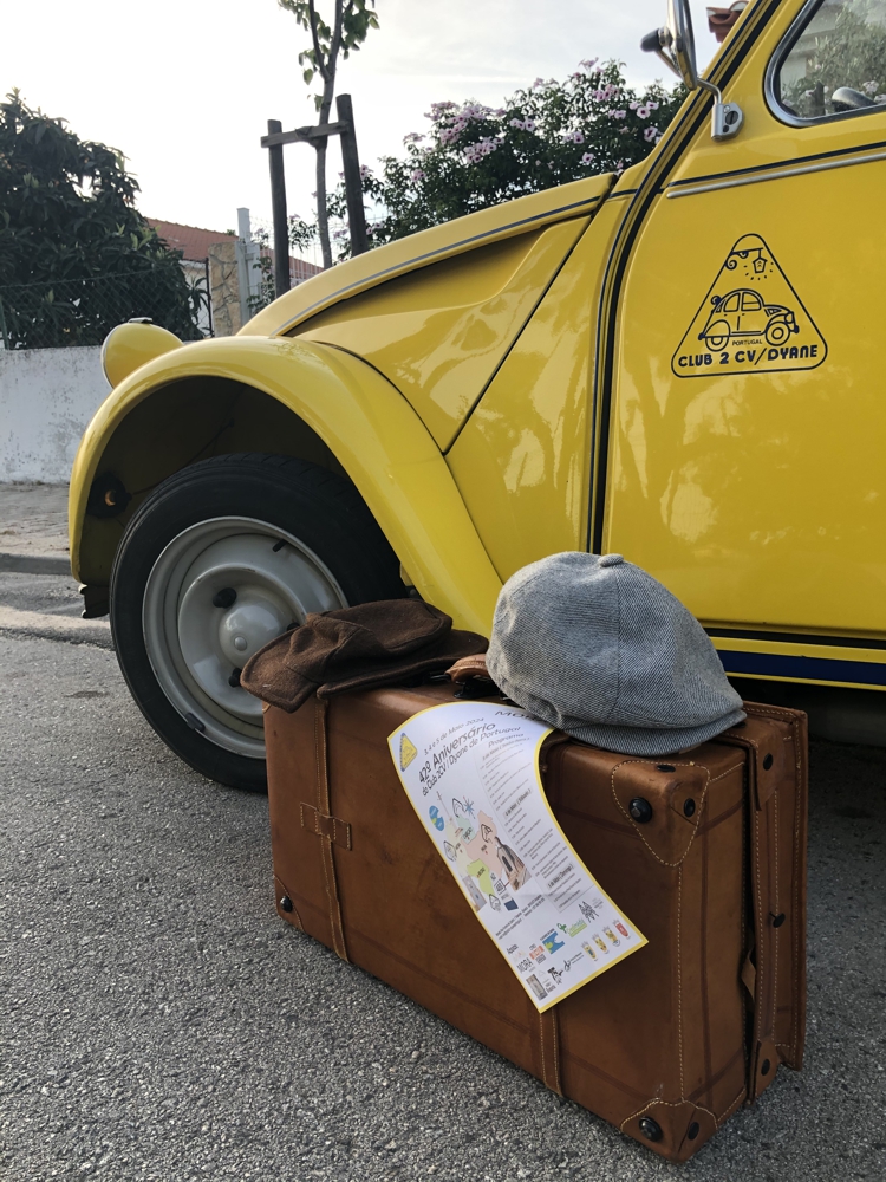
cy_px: 591
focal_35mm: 28
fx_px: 956
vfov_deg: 63.4
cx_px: 443
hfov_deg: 49.7
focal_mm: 3.99
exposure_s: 1/120
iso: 25
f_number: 1.8
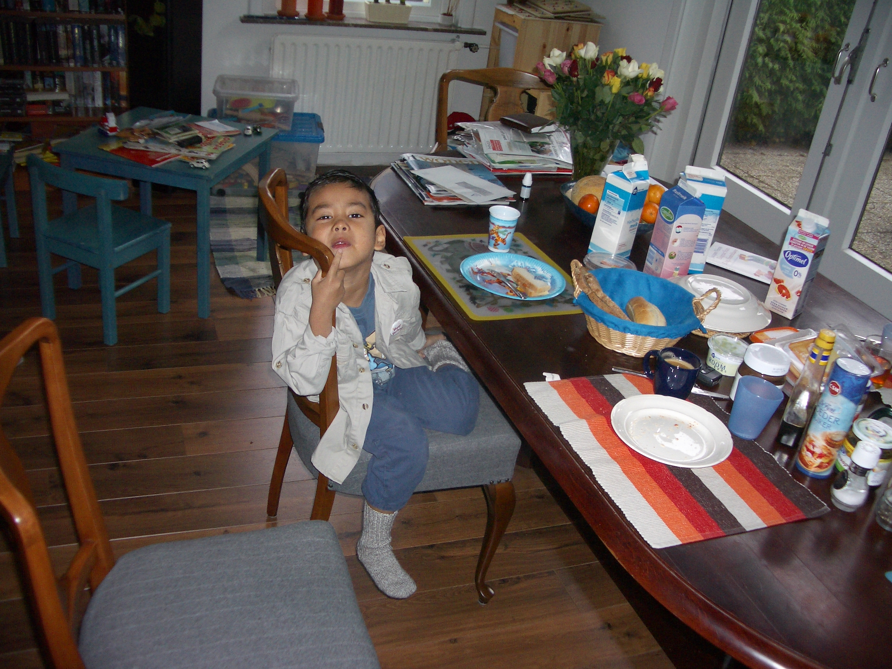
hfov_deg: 52.6
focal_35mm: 35
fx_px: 902
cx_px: 446
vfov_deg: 40.7
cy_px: 334
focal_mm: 5.8
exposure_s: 1/60
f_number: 2.6
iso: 100
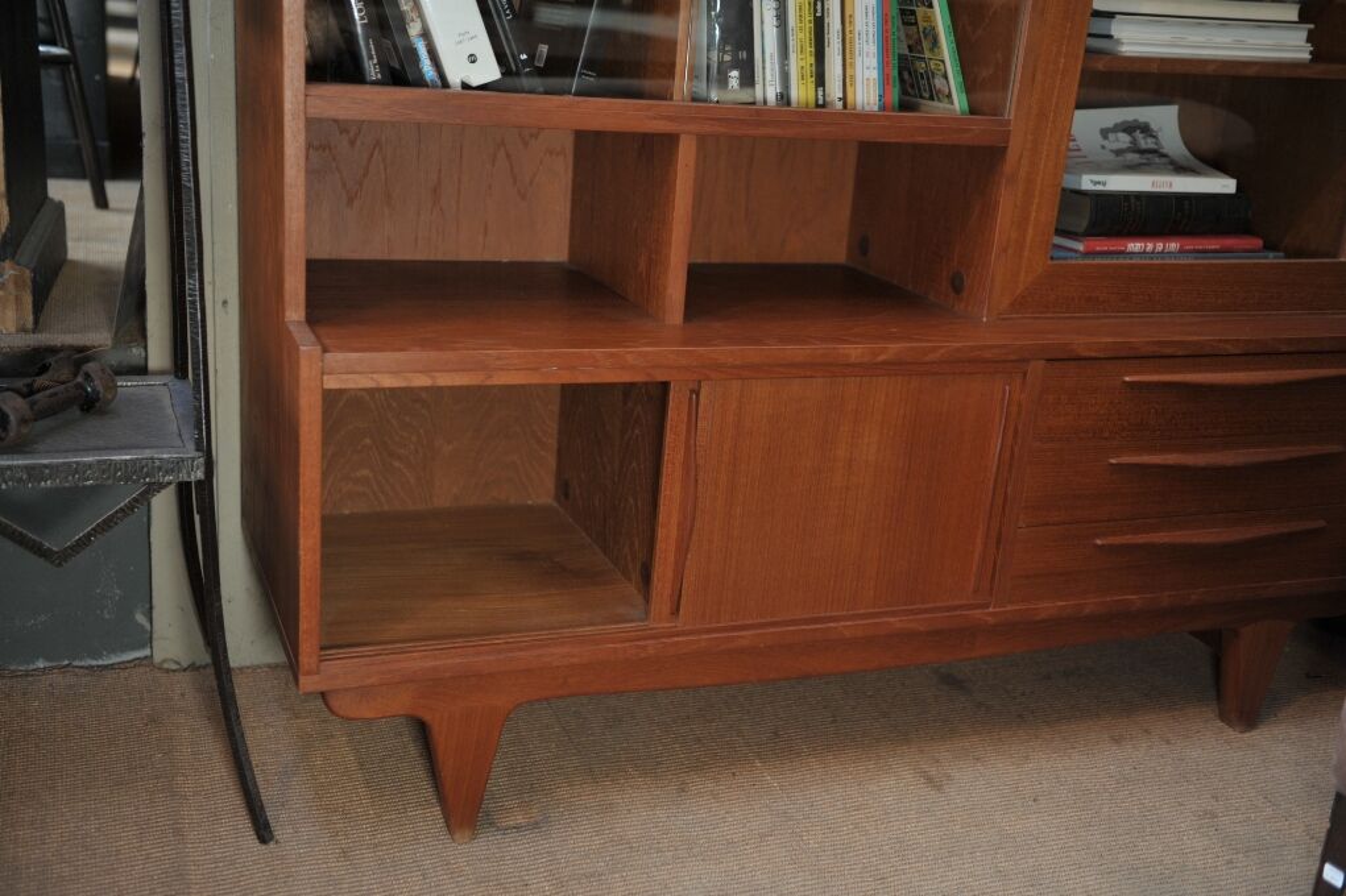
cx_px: 673
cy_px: 448
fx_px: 1495
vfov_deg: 33.4
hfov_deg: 48.5
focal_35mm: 40
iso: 500
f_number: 2.8
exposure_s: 1/50
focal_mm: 40
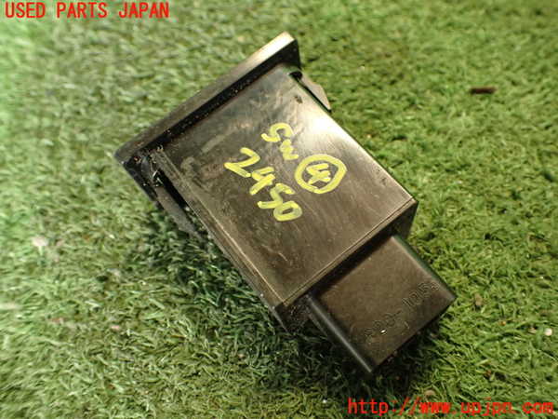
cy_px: 210
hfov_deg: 56.8
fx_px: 516
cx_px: 279
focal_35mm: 32
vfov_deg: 44.2
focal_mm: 5.79
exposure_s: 1/30
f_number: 2.4
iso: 640
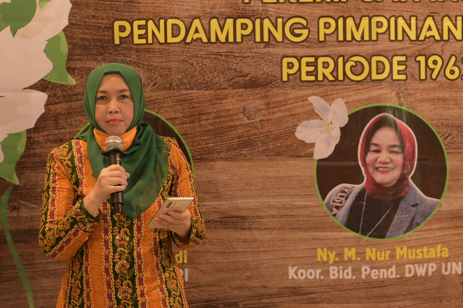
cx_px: 232
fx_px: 450
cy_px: 154
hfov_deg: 54.5
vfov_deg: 37.8
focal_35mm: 35
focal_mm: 35
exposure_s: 1/100
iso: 3200
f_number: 2.8
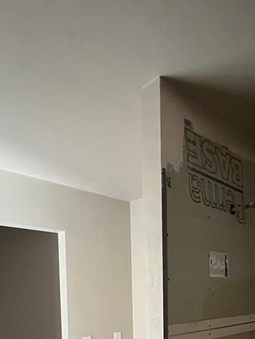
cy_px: 310
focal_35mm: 28
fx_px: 275
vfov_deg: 54.6
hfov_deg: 48.6
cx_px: 178
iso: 1000
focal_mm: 1.57
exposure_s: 1/58
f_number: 1.8
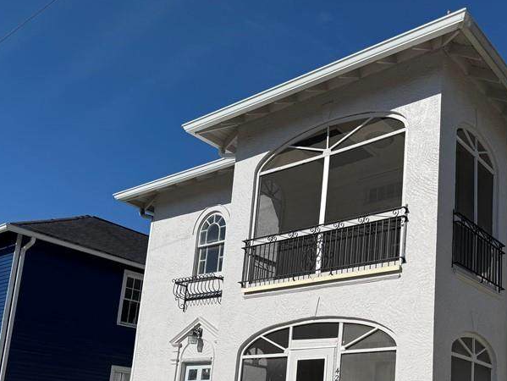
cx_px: 356
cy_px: 307
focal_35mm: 41
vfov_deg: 34.1
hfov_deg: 44.7
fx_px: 601
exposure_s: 1/10309
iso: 80
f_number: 1.78
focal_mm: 6.76
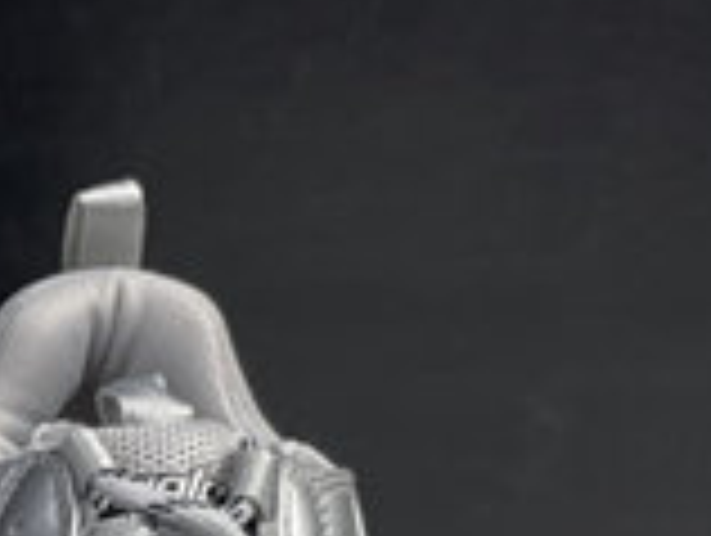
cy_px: 1002
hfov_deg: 15.5
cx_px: -418
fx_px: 2366
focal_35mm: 115
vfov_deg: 11.8
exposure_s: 1/100
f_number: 1.6
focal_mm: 4.2
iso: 32
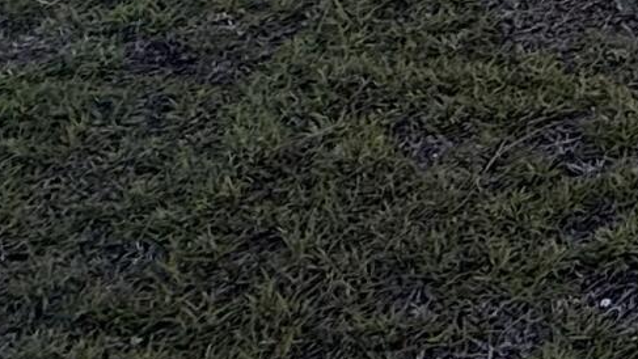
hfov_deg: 20.4
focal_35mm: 94
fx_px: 1590
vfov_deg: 10.7
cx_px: 862
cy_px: -538
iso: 50
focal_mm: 2.22
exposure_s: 1/742
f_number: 2.2
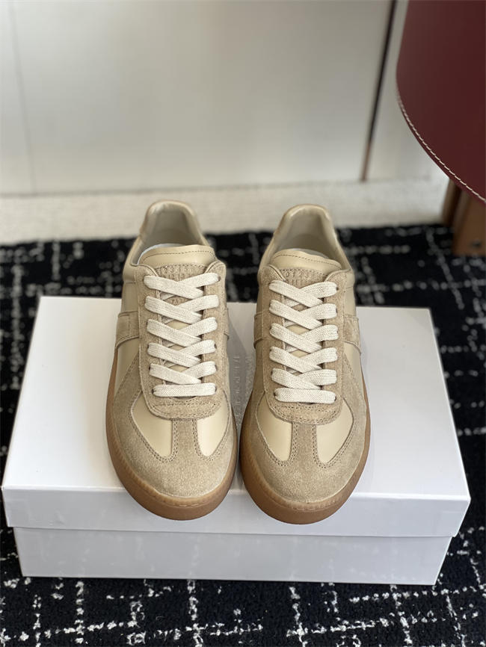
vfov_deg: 36.8
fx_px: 973
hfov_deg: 28.0
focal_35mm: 52
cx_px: 243
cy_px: 324
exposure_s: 1/122
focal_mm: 6
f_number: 2
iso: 20
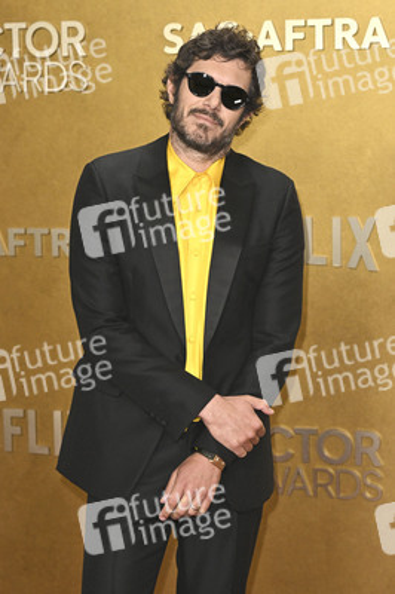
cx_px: 198
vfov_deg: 24.2
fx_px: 1385
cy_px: 297
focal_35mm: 84
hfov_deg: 16.2
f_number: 5.6
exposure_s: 1/320
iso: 2500
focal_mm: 84
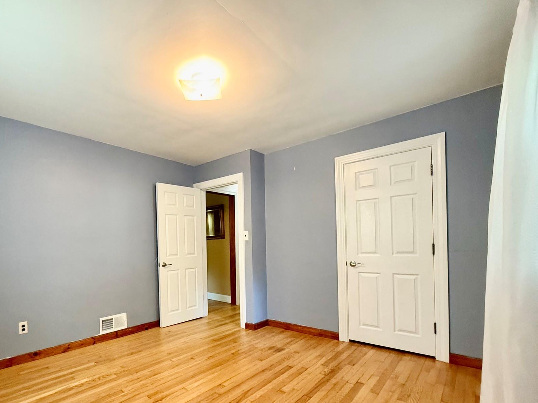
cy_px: 247
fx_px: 280
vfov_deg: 70.7
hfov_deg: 86.3
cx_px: 208
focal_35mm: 18
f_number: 2.2
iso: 640
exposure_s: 1/60
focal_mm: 2.22
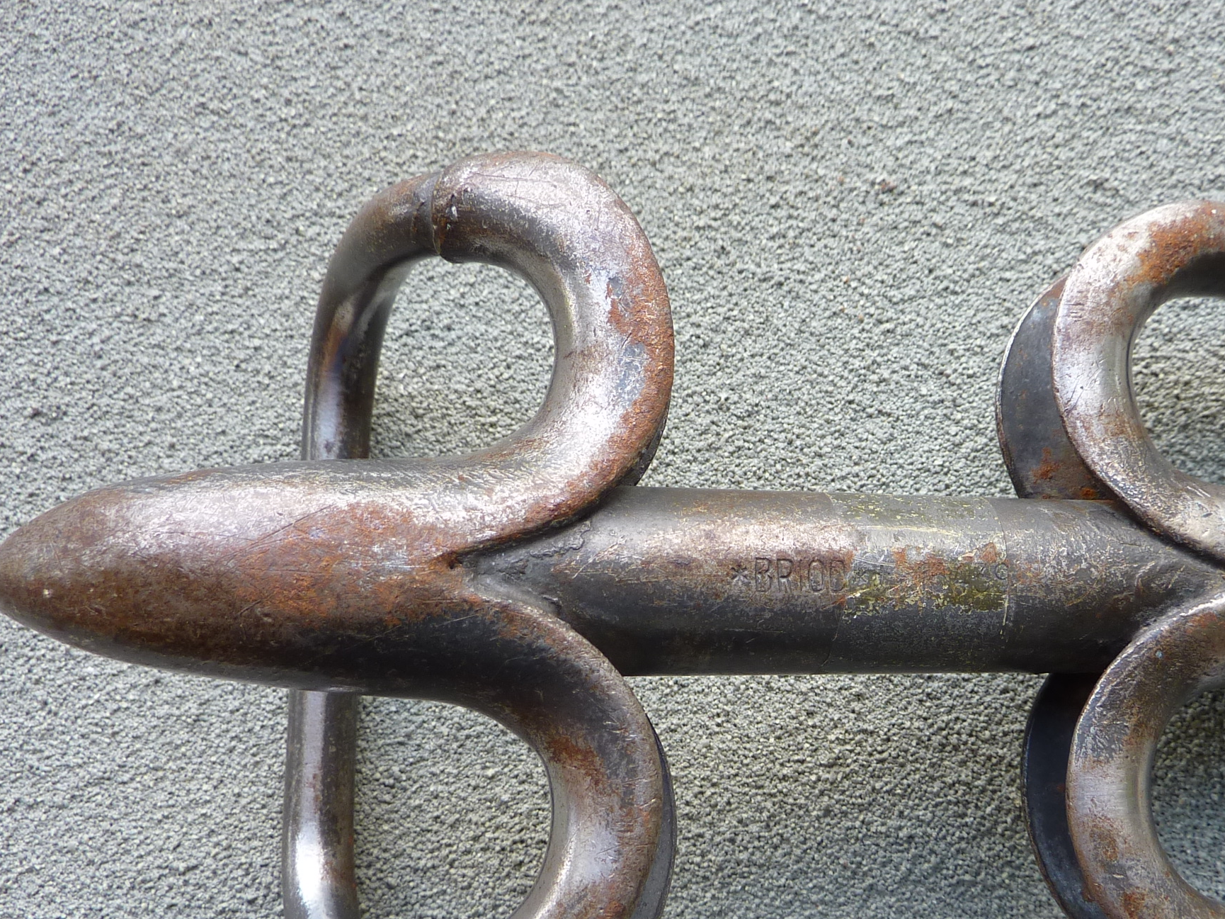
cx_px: 796
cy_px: 609
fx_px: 1309
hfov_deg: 49.4
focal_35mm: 37
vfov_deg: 38.2
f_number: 3.3
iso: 80
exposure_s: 1/40
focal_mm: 4.1
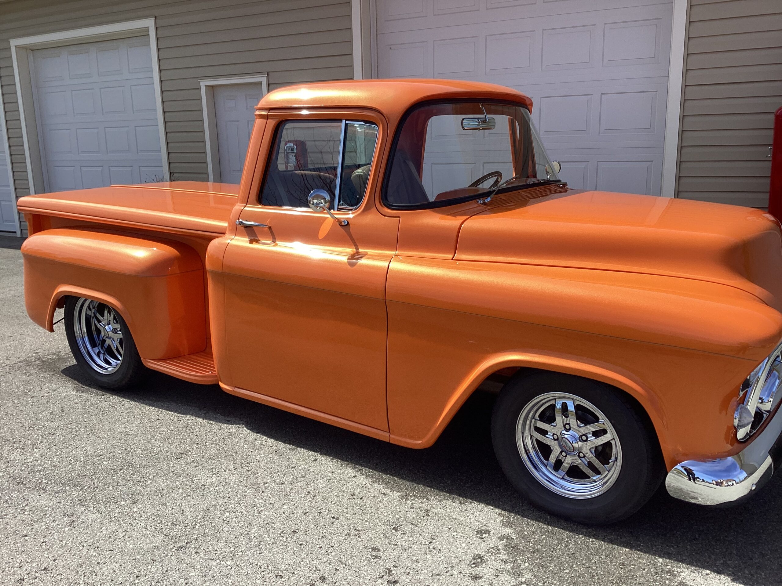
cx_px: 391
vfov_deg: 45.4
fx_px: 700
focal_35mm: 31
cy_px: 293
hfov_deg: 58.4
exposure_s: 1/1045
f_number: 2.4
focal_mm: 3.3
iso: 25
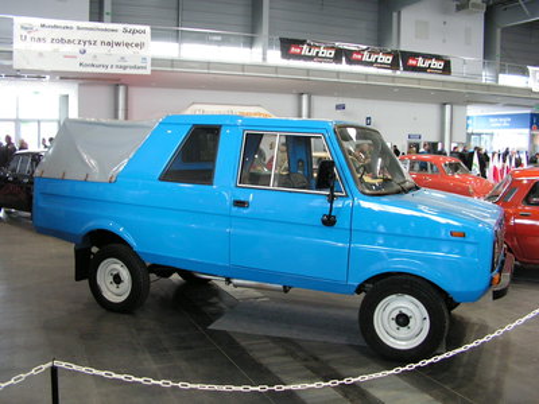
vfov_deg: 39.7
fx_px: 561
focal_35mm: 36
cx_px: 270
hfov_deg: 51.4
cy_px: 202
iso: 200
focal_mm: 6
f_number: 3.2
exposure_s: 1/10
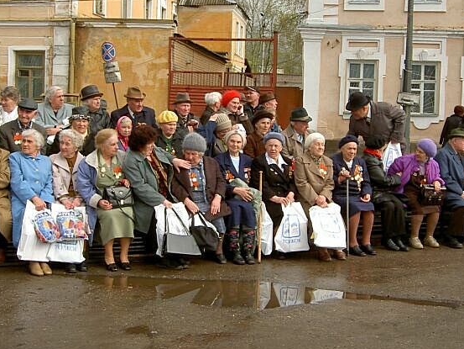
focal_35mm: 55
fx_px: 737
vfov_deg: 26.6
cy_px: 154
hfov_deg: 34.9
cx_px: 260
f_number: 4.9
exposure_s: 1/250
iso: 50
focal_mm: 6.3
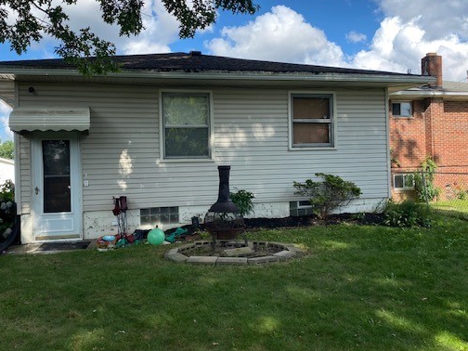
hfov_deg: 55.1
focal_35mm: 33
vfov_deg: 42.9
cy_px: 171
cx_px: 197
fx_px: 446
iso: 32
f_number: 1.8
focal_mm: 4.25
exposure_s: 1/576
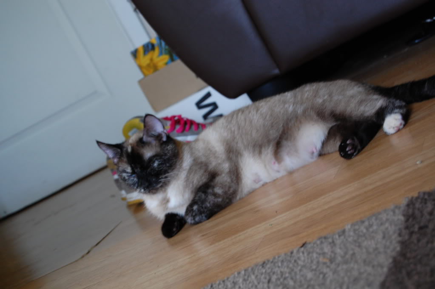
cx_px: 218
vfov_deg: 16.5
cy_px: 144
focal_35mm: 82
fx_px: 996
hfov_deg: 24.6
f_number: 5.6
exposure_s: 1/20
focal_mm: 55
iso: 800
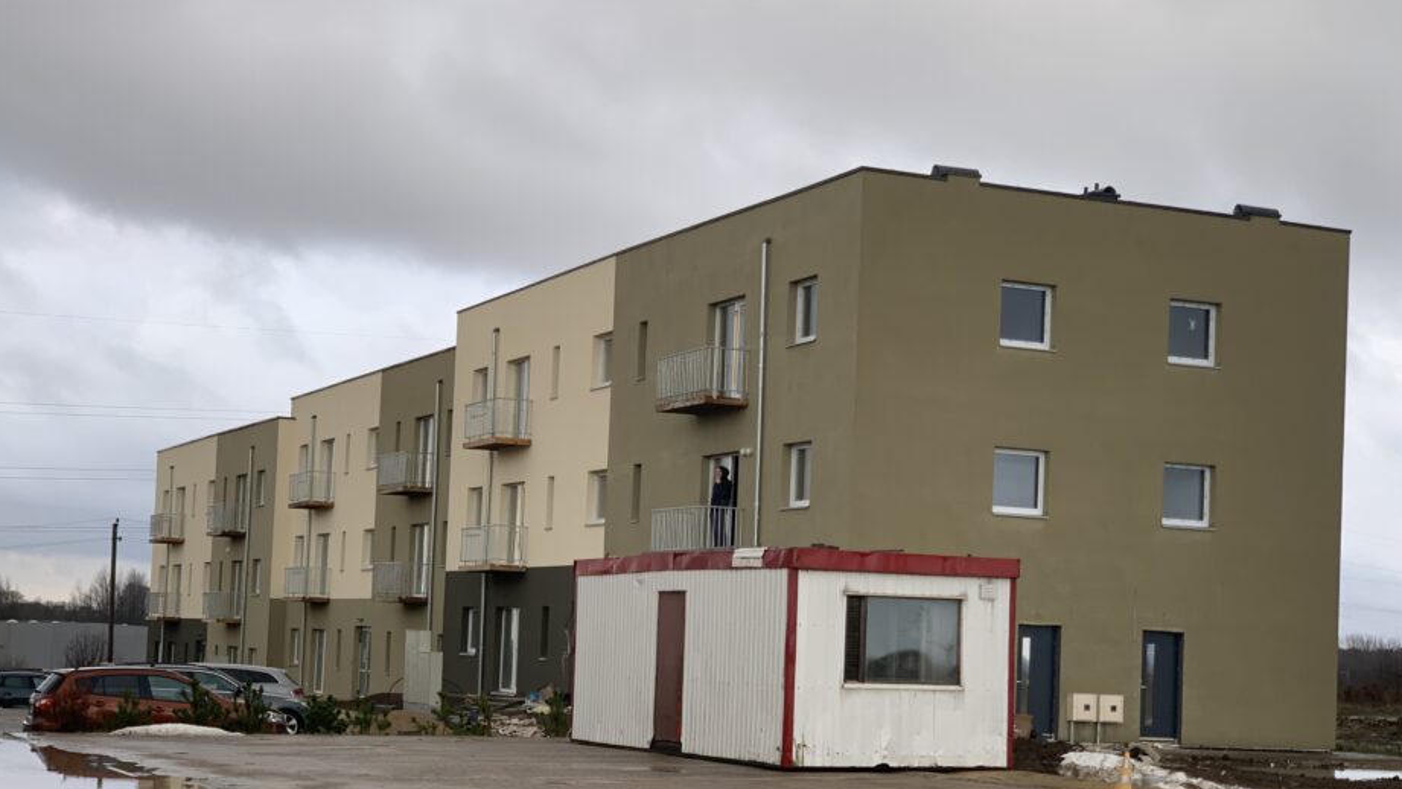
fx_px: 2342
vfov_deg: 19.1
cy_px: 484
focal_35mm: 63
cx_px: 676
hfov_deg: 33.3
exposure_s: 1/64
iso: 16
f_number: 2.4
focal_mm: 6
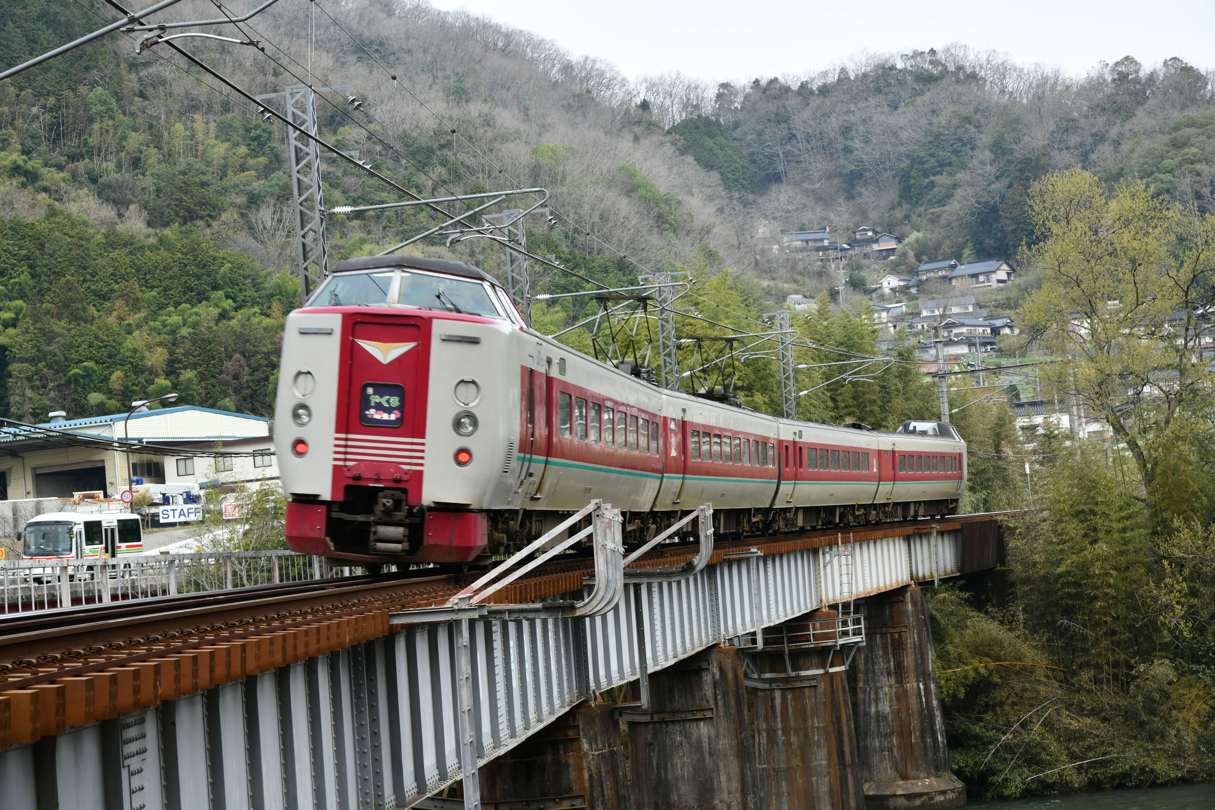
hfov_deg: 24.8
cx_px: 608
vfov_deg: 16.7
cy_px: 405
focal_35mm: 82
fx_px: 2767
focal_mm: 82
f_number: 14
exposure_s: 1/125
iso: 640
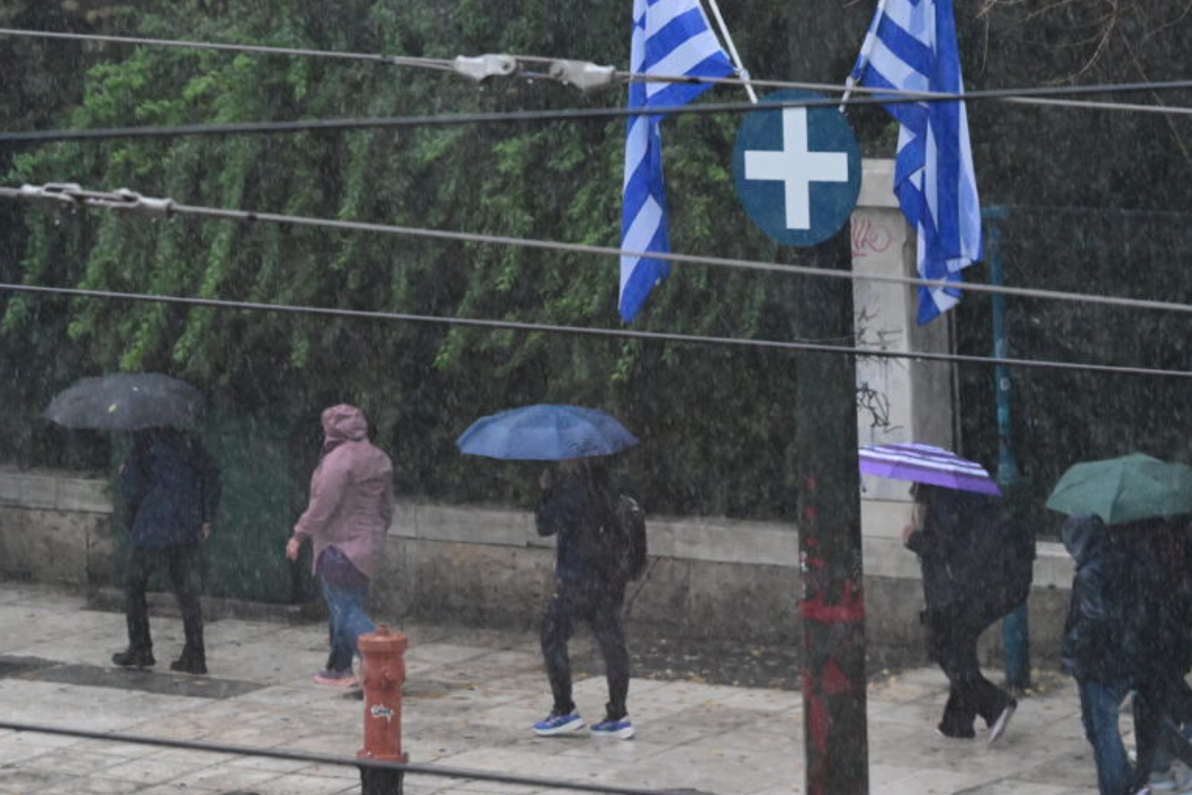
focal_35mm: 260
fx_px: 8608
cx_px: 568
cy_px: 304
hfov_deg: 7.9
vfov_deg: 5.3
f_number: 5.6
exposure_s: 1/400
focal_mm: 165
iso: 8000
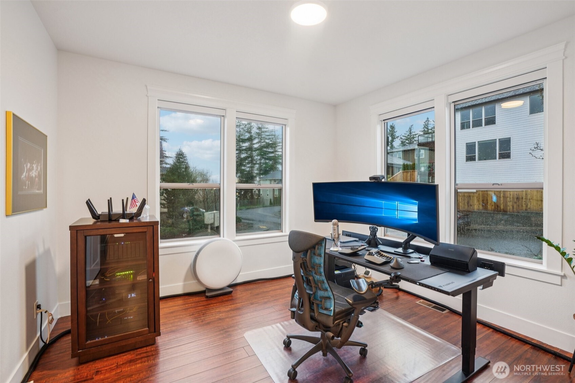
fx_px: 256
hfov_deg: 96.7
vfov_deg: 73.7
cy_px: 192
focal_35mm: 16
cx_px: 288
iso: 400
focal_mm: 16
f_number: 8
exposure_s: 1/8
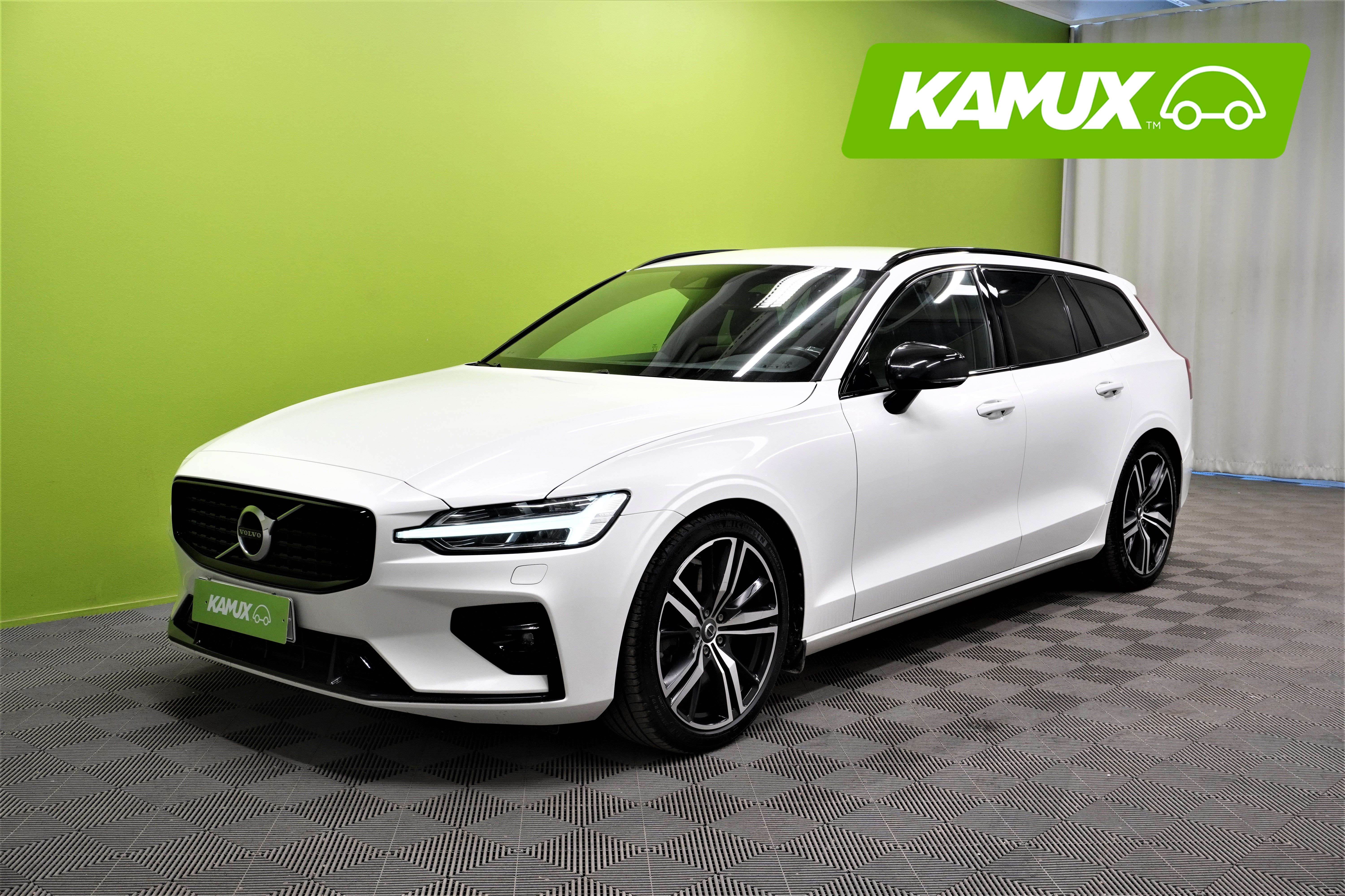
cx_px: 672
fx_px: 1401
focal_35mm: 38
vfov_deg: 35.5
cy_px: 448
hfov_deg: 51.3
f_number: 9
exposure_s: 1/15
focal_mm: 25
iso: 400
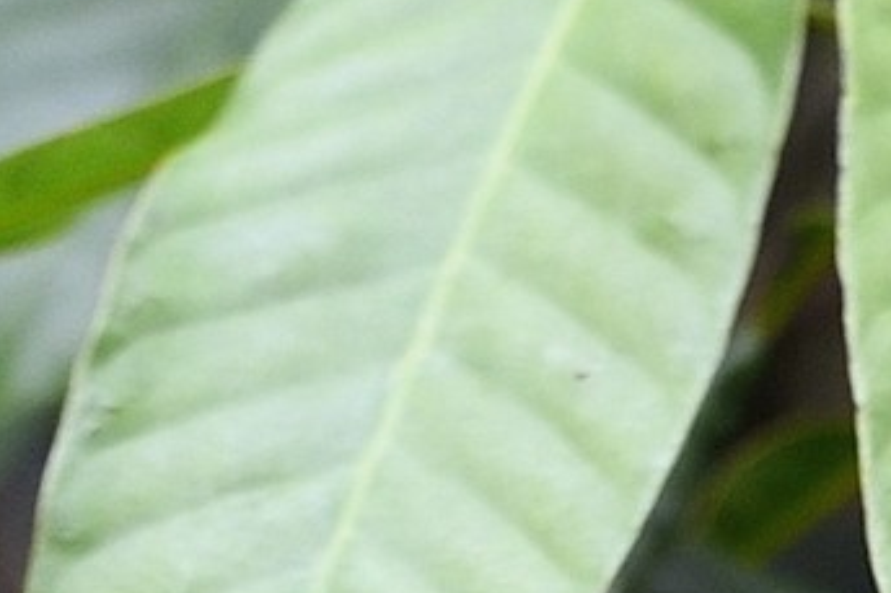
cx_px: 1067
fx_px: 34533
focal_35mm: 1396
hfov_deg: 1.5
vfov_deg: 1.0
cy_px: -1611
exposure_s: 1/200
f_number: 4.5
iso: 800
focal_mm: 200
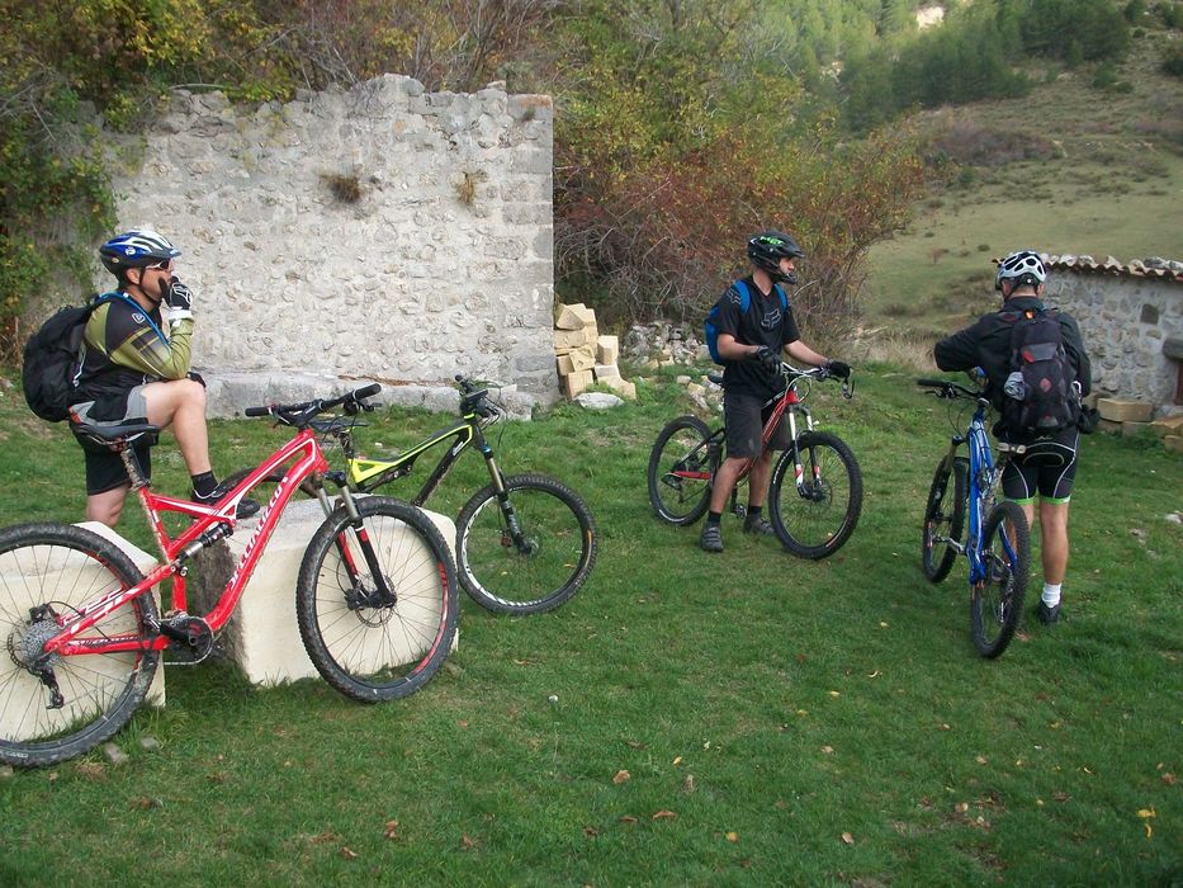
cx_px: 592
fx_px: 1162
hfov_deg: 54.0
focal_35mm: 34
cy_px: 444
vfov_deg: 41.8
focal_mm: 5.7
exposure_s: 1/400
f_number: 2.8
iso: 80
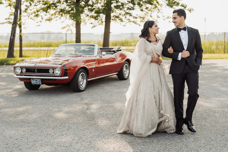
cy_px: 68
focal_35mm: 61
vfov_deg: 22.3
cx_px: 130
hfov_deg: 32.8
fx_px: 386
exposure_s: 1/1250
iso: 100
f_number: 2
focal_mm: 50
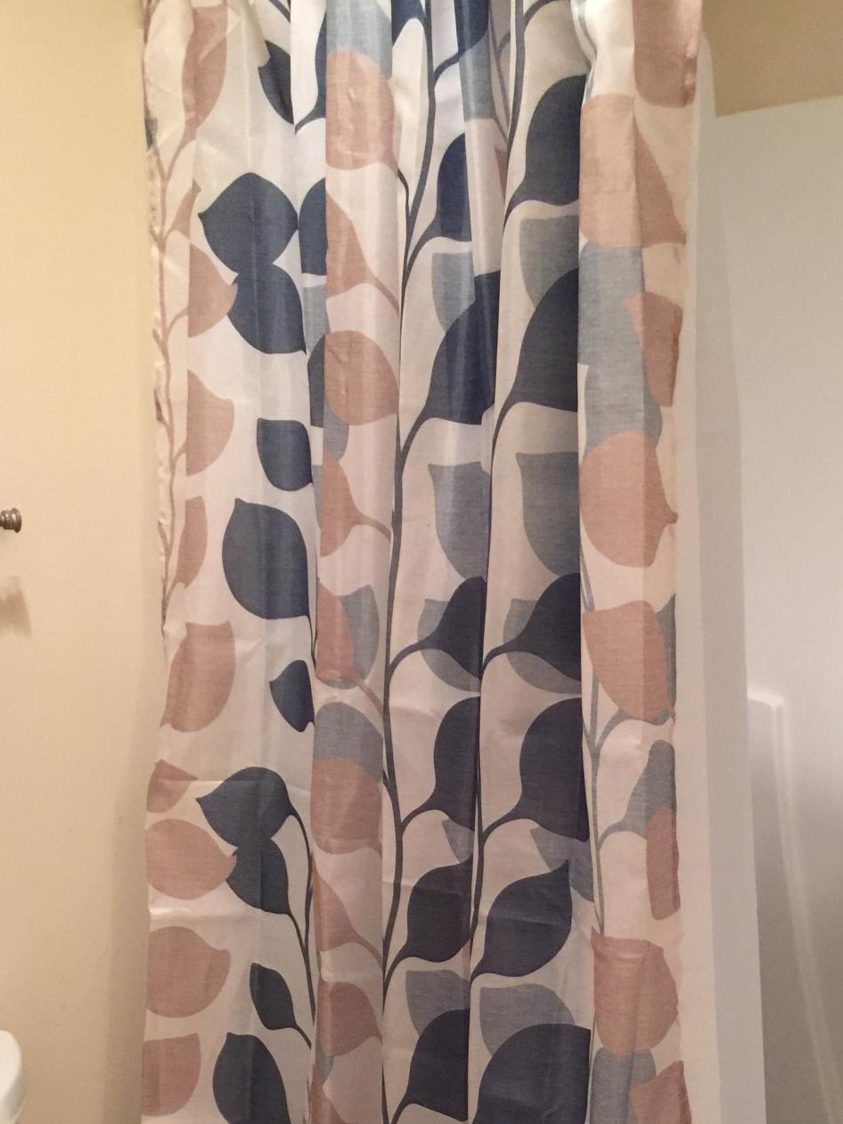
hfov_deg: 31.3
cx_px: 568
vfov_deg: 39.7
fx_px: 1493
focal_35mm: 46
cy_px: 885
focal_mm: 4.15
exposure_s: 1/15
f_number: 2.2
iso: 125
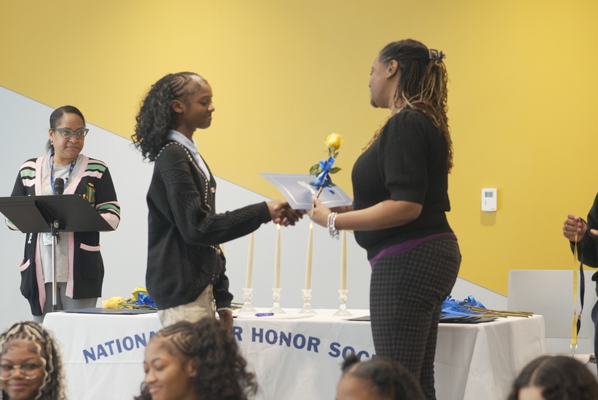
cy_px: 197
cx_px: 284
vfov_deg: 13.8
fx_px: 1645
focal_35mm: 99
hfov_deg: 20.6
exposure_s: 1/200
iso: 2500
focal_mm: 88
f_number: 3.5
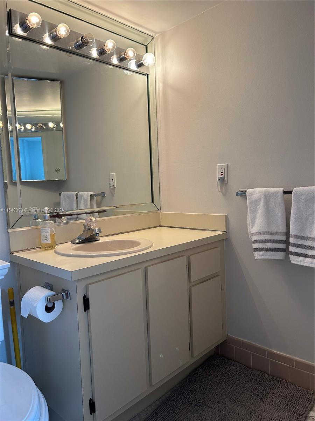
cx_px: 158
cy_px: 210
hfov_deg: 53.1
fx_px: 315
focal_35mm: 26
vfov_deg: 67.3
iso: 100
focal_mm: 5.7
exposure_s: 1/120
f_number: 1.5
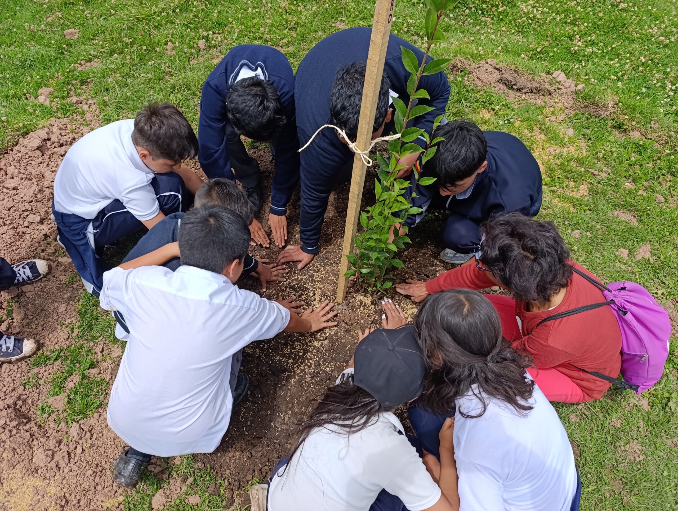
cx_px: 339
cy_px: 256
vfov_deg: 59.0
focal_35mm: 23
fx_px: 451
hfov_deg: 73.8
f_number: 1.6
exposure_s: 1/732
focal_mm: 6.14
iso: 50
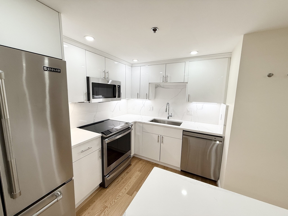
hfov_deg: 102.1
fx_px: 116
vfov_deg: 85.7
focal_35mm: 14
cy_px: 108
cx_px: 144
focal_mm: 2.22
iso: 50
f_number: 2.2
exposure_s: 1/138
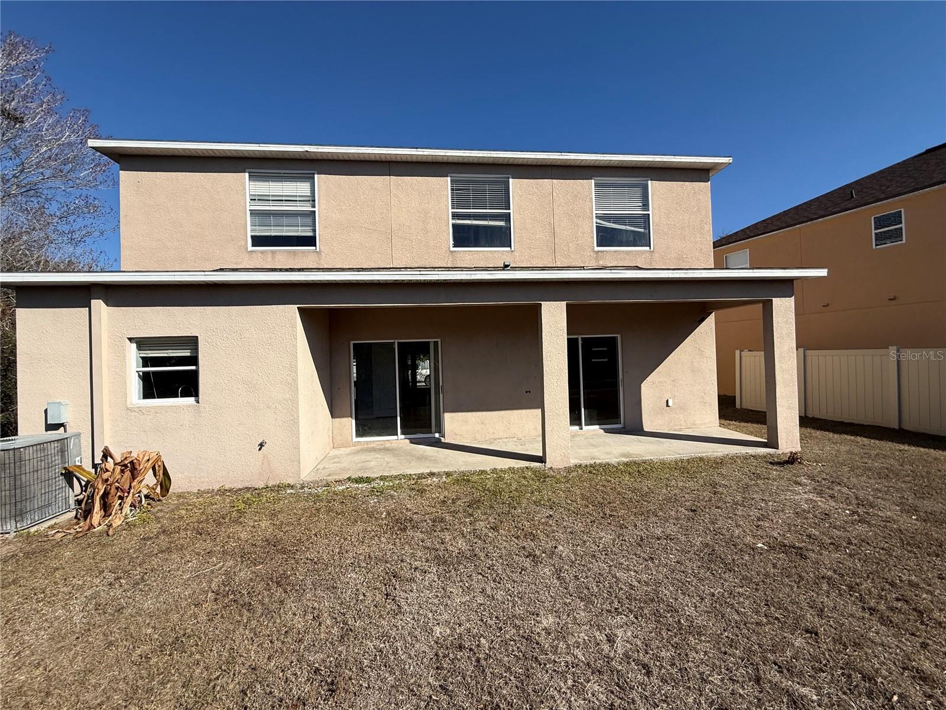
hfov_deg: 102.1
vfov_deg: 85.7
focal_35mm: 14
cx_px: 473
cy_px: 355
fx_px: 383
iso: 50
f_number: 2.2
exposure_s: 1/2976
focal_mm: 2.22
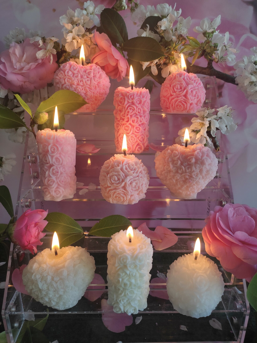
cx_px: 128
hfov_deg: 53.1
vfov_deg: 67.3
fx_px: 257
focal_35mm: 26
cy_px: 172
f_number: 1.79
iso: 180
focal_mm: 4.74
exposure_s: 1/100
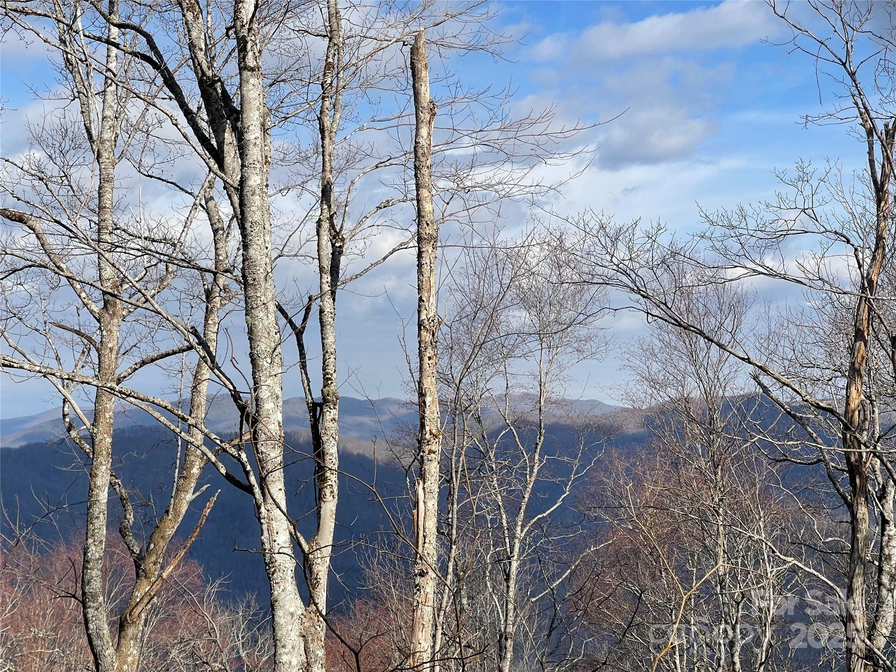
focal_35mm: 64
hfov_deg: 30.3
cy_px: 336
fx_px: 1657
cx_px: 448
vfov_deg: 22.9
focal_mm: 7.5
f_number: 2.2
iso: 20
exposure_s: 1/1449
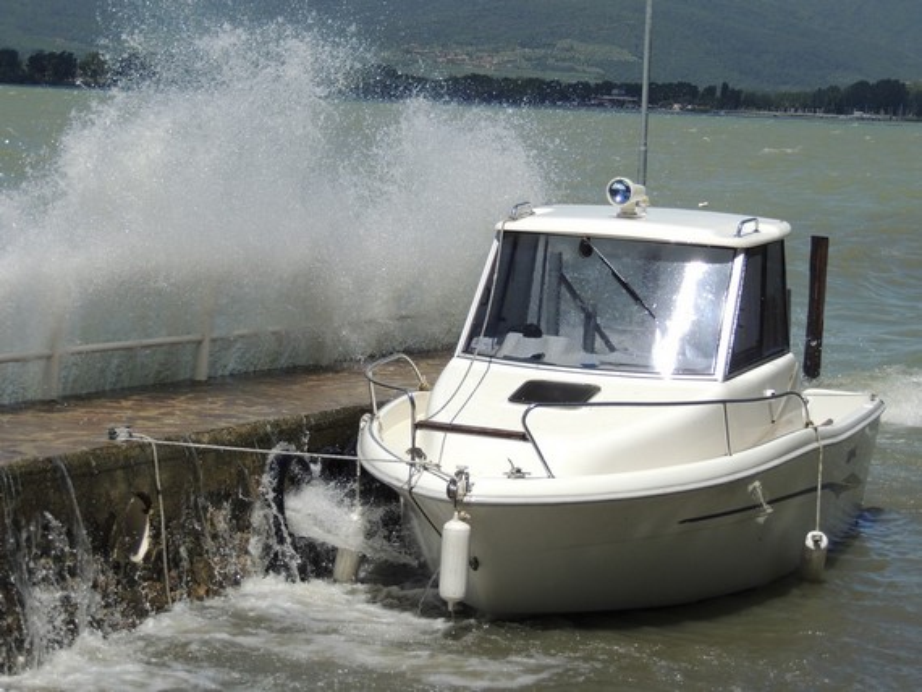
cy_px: 346
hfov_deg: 18.7
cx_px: 461
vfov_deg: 14.1
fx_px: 2798
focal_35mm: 105
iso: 100
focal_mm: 18.7
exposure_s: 1/1250
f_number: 4.2
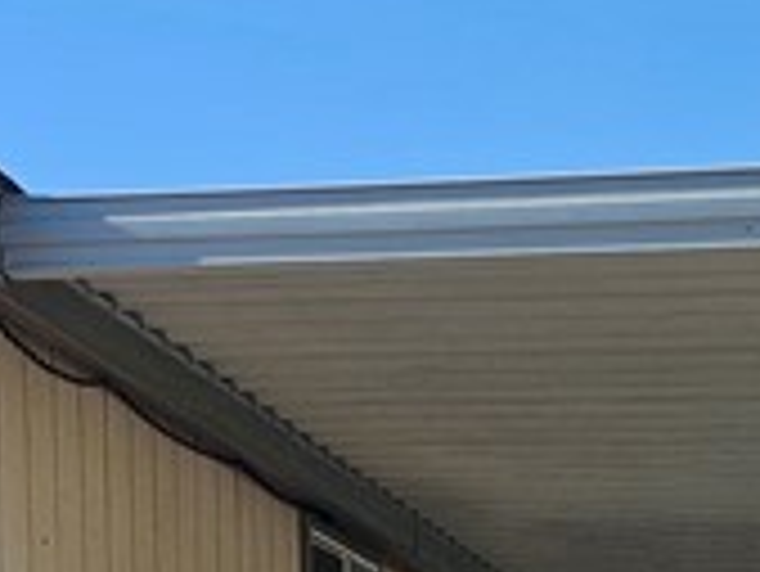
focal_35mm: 139
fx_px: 3054
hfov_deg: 13.4
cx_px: -369
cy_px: 1121
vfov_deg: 10.0
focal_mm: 6.3
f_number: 1.7
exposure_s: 1/475
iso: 10
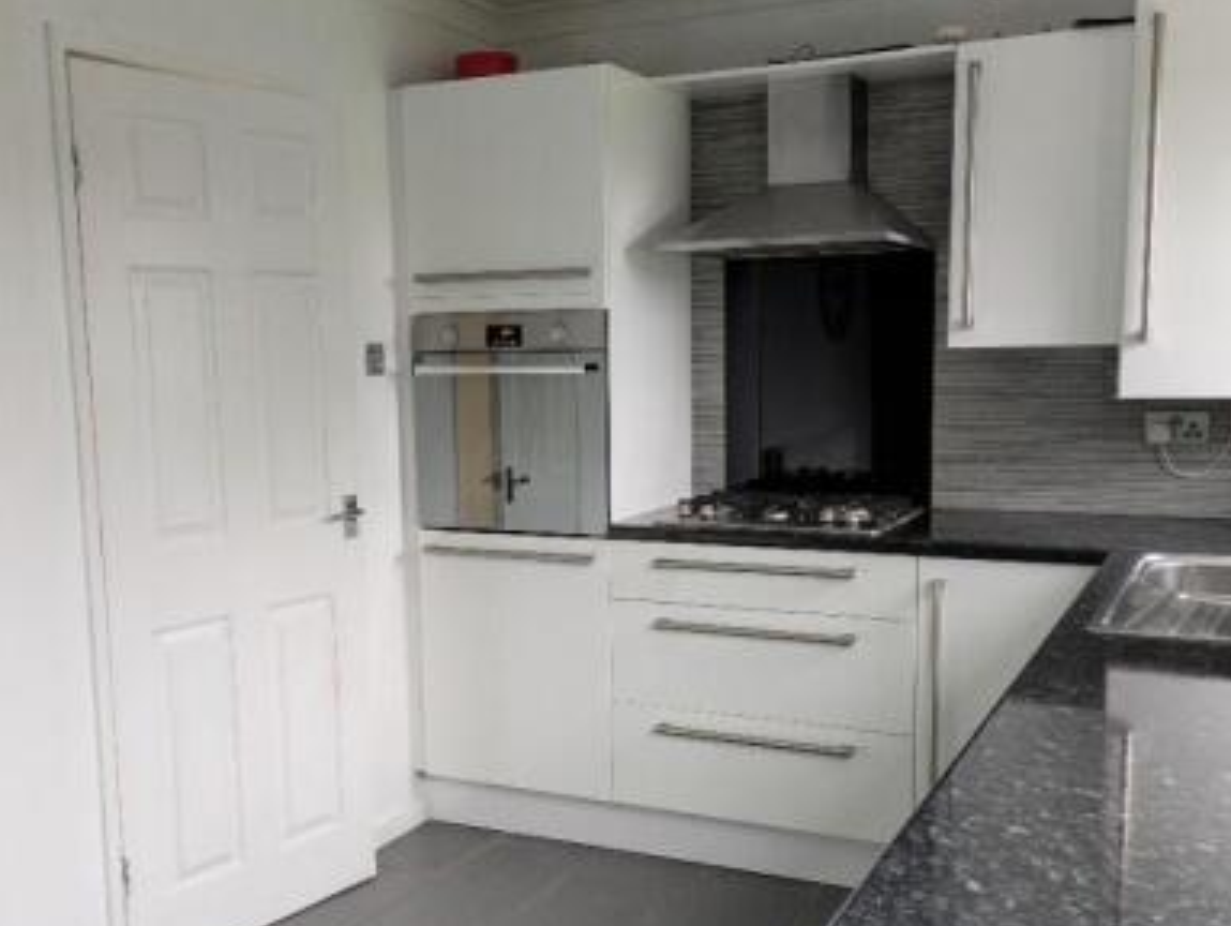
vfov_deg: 37.7
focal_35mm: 38
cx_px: 572
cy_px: 539
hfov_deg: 48.9
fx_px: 1353
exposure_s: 1/25
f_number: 1.89
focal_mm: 5.43
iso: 226
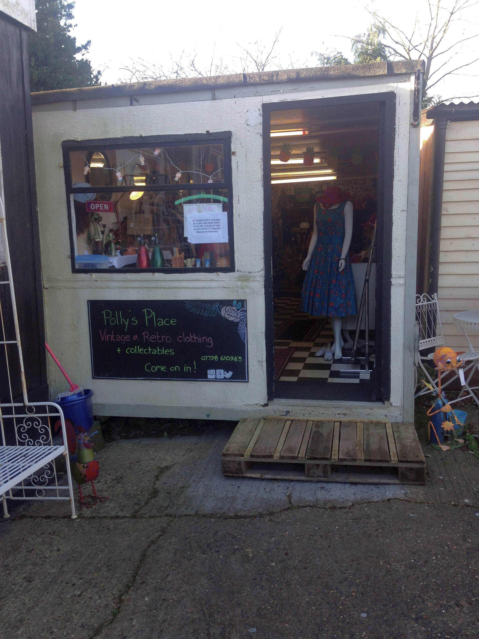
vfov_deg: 55.4
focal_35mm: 33
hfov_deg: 42.9
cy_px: 320
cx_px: 240
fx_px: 609
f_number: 2.4
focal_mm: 4.12
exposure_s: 1/163
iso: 50
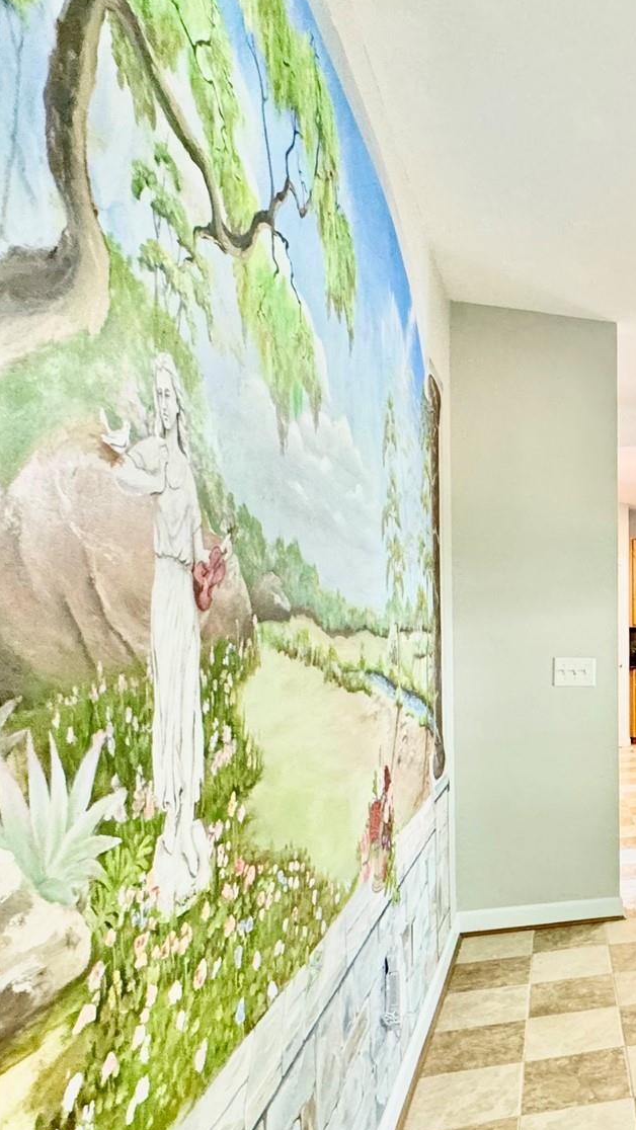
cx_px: 841
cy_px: 656
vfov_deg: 67.5
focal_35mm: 28
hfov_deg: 31.3
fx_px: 839
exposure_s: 1/60
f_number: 2.2
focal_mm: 2.22
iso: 500
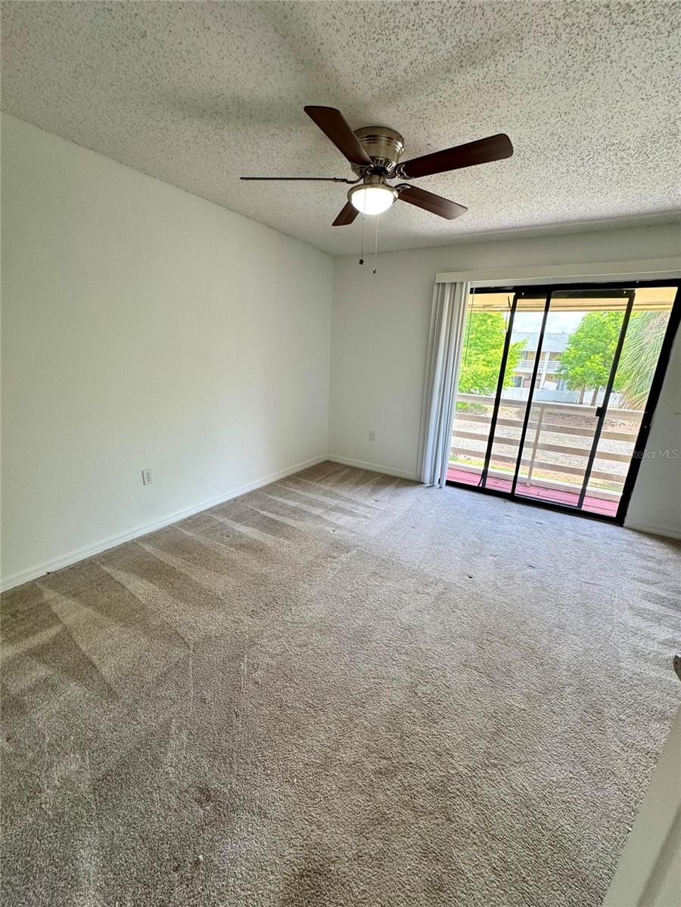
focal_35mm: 14
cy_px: 454
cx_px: 340
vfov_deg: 102.1
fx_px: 367
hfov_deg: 85.7
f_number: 2.2
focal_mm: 2.22
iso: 80
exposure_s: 1/120
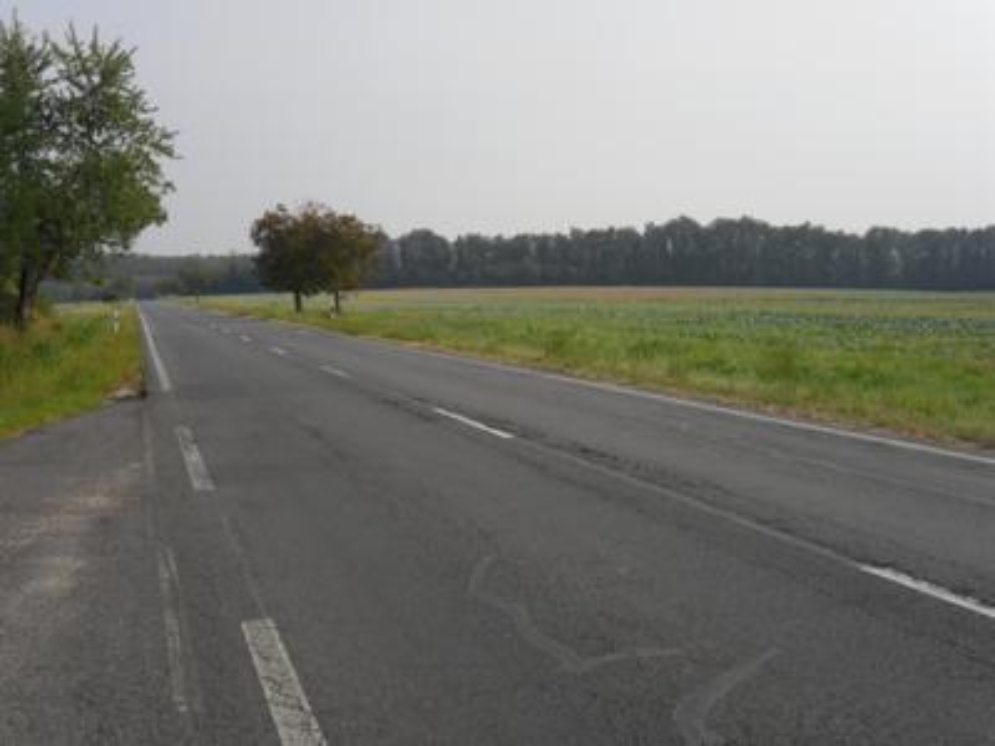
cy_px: 373
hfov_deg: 36.8
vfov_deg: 28.0
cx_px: 498
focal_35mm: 52
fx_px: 1495
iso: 100
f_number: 5
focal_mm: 9.3
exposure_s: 1/750
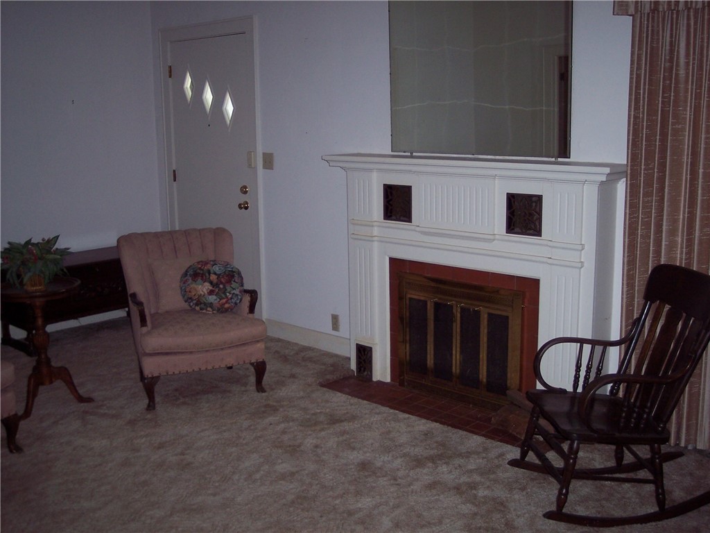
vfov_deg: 36.8
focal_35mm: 39
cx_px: 355
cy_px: 266
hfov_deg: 47.9
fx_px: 800
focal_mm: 8
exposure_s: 1/60
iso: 140
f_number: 2.8
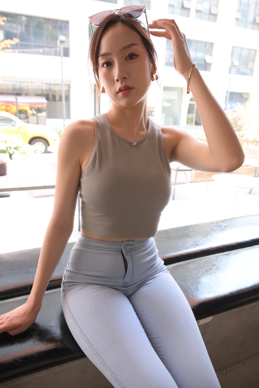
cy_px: 194
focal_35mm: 26
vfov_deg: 69.4
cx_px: 130
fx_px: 281
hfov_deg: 49.6
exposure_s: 1/60
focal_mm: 26
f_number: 5
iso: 320
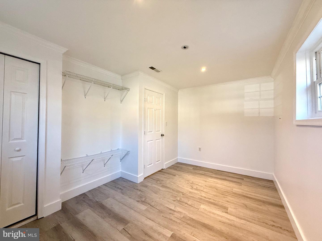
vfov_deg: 85.7
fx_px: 130
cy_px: 120
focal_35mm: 14
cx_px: 161
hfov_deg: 102.1
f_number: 2.2
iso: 250
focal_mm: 2.22
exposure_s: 1/120
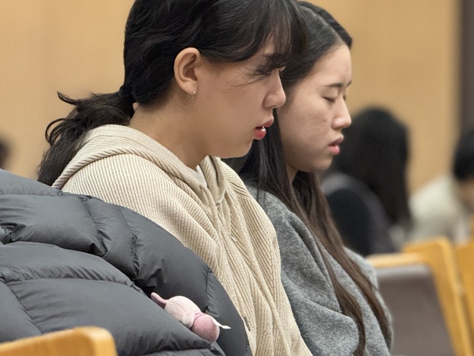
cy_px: 217
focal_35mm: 215
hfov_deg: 9.2
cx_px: 424
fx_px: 2945
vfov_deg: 6.9
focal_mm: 15.66
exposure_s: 1/40
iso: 1250
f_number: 2.8
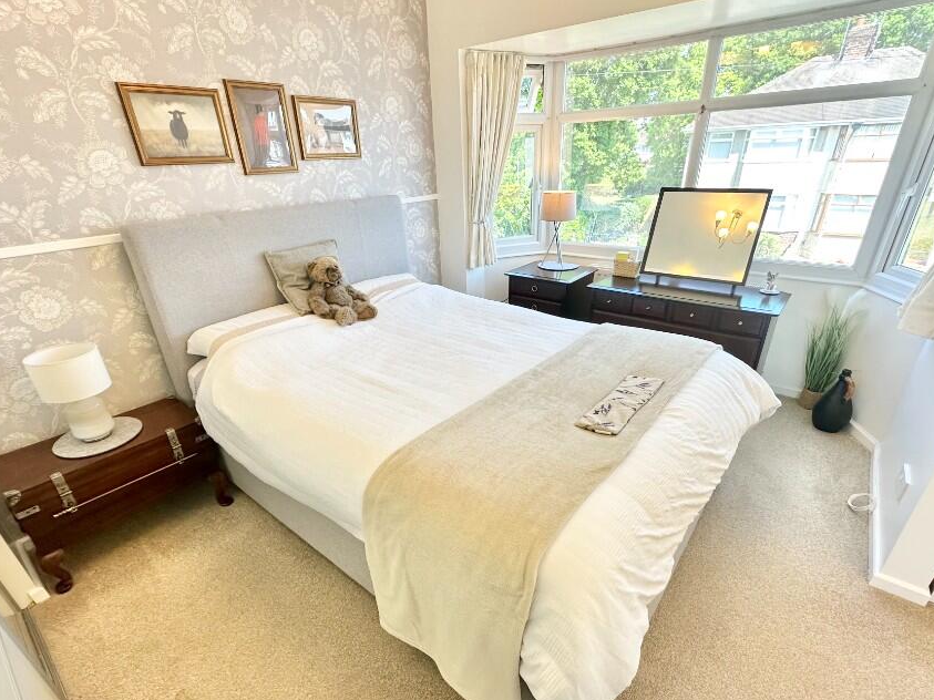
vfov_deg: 74.5
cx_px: 468
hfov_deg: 91.0
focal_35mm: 17
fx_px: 459
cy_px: 388
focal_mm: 2.22
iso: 160
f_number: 2.2
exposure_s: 1/100
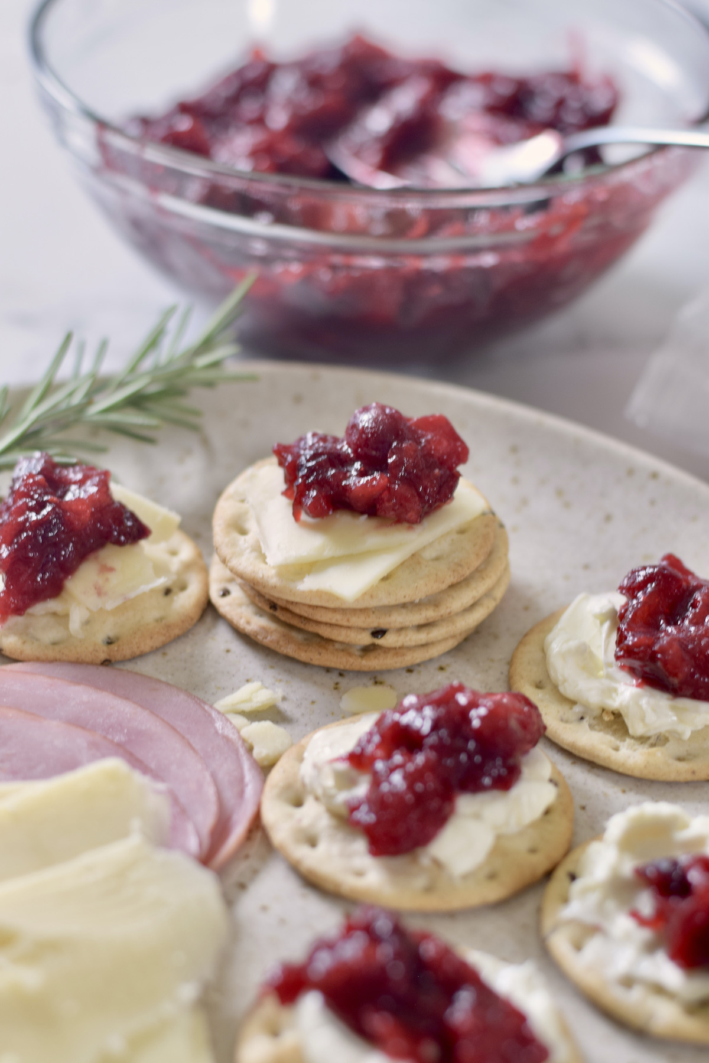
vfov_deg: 27.0
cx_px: 354
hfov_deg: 18.2
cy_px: 532
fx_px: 2215
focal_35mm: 75
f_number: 3.5
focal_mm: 50
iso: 200
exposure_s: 1/60
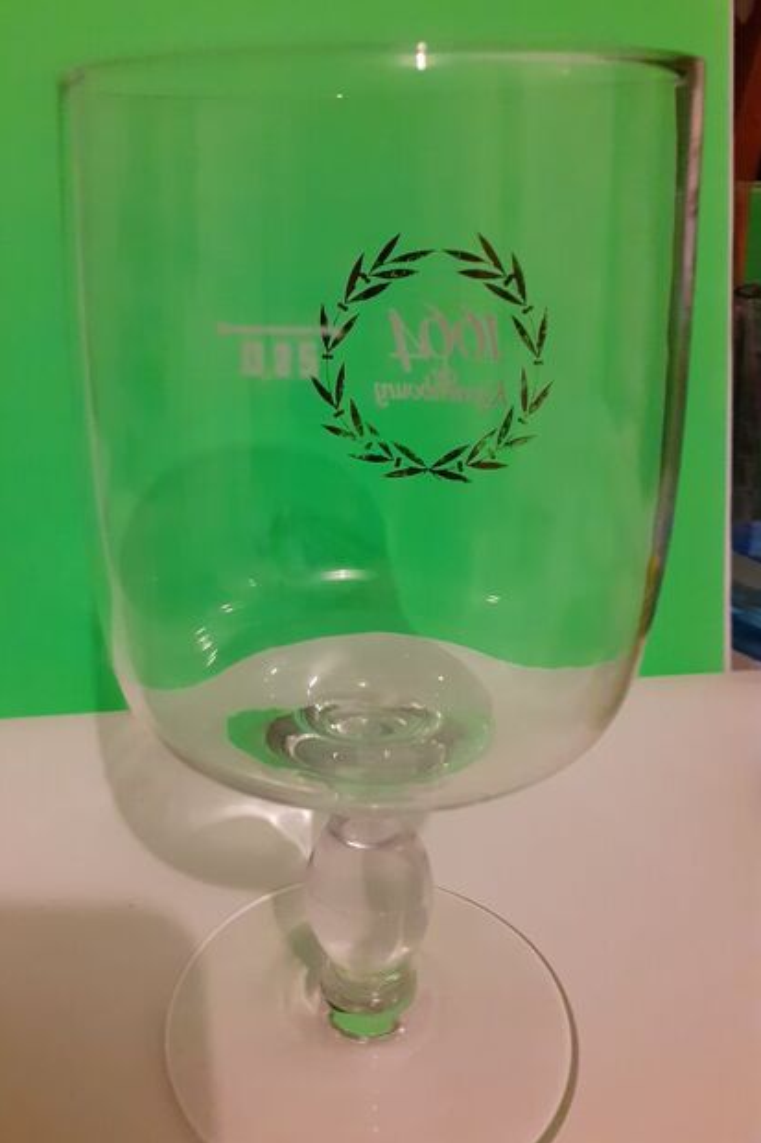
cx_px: 321
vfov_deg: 63.7
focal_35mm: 29
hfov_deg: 44.8
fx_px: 920
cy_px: 557
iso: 500
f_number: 1.9
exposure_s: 1/25
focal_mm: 3.6
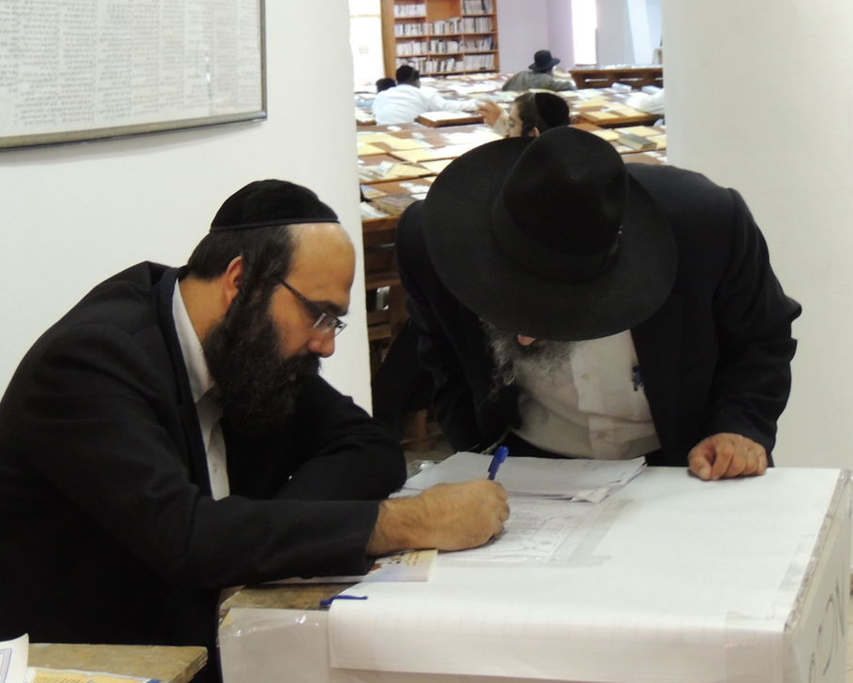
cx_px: 484
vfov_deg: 20.4
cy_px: 278
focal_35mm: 75
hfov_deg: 25.4
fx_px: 1894
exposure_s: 1/13
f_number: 3.6
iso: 400
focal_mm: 8.9
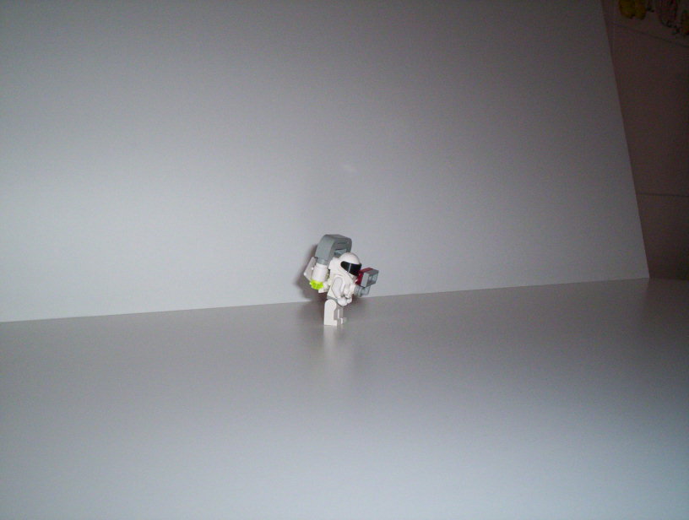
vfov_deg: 37.9
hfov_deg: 48.9
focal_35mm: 38
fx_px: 758
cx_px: 344
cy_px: 260
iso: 140
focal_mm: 4.99
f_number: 4.5
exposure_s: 1/60
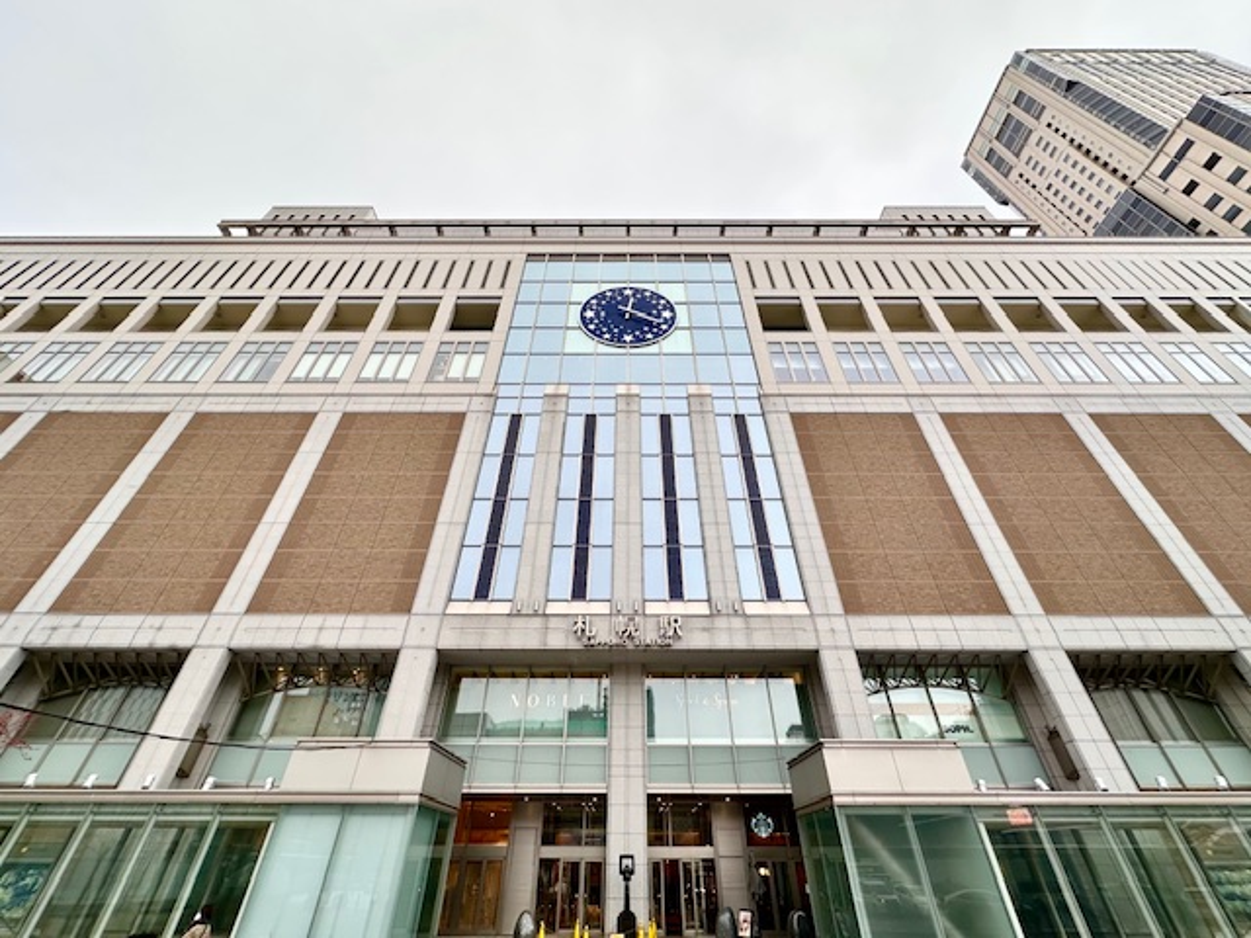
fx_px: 506
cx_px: 626
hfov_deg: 102.1
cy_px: 469
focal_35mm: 14
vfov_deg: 85.7
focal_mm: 2.22
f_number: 2.2
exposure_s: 1/280
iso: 40
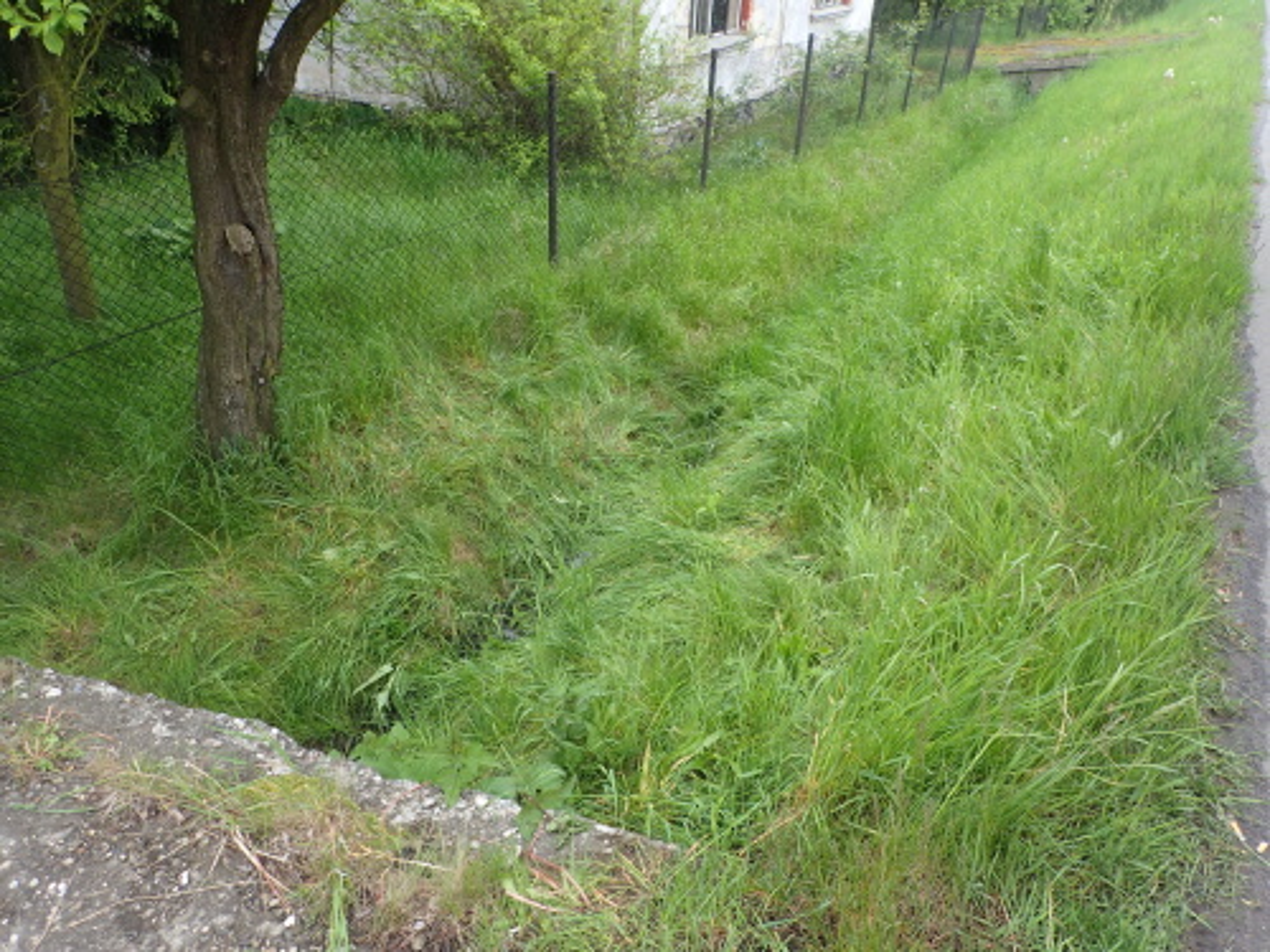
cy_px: 476
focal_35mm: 25
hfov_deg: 69.4
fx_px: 917
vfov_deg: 54.9
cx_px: 635
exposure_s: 1/60
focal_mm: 4.5
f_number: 2.8
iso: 100
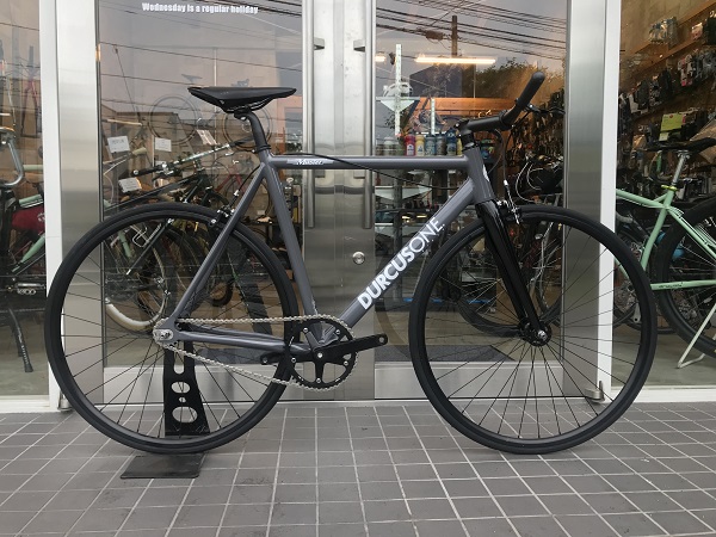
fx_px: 579
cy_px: 268
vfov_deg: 49.7
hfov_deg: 63.4
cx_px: 358
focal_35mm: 28
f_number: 1.8
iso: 25
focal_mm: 3.99
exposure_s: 1/60
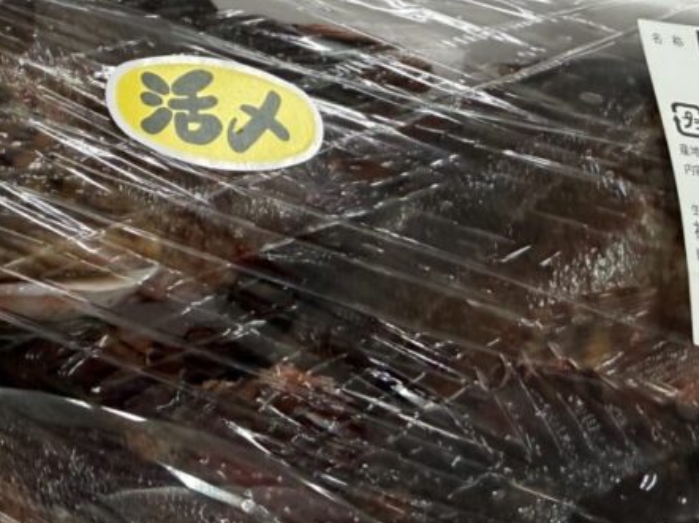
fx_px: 1171
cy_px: 49
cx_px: 127
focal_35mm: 58
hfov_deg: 32.2
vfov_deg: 24.5
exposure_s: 1/120
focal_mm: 2.22
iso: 250
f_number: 2.2
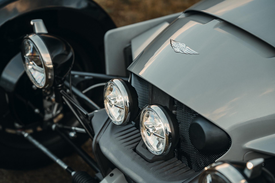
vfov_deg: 16.1
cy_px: 92
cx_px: 138
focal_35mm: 85
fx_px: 649
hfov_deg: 23.9
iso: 500
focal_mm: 85
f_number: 2.8
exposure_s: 1/400
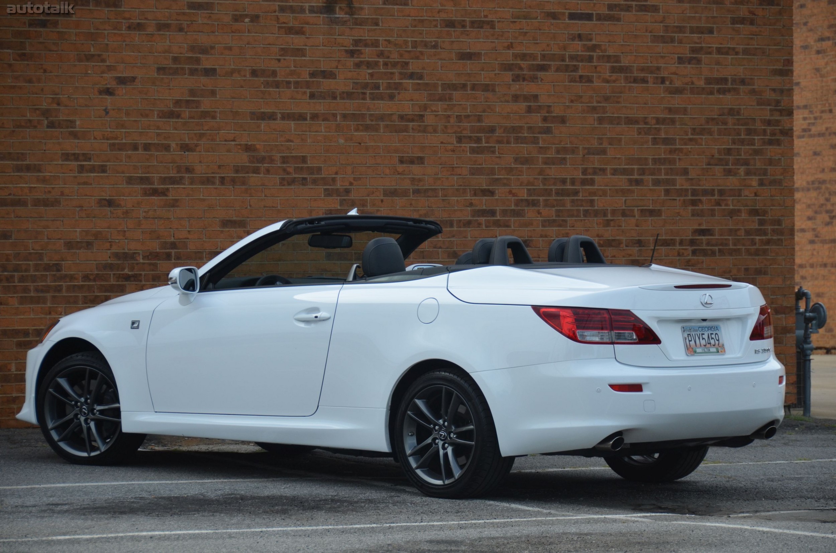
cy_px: 276
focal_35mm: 158
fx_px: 3650
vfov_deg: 8.7
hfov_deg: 13.1
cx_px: 418
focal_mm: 105
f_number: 5.3
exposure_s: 1/1250
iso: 400
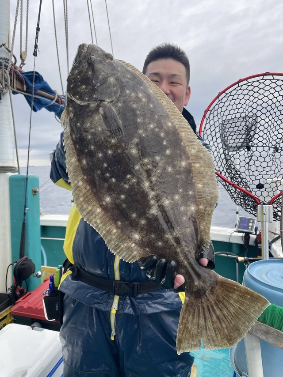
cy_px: 188
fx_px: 284
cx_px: 142
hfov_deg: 53.0
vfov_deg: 67.3
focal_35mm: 26
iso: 32
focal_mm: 4.2
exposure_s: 1/371
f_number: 1.6
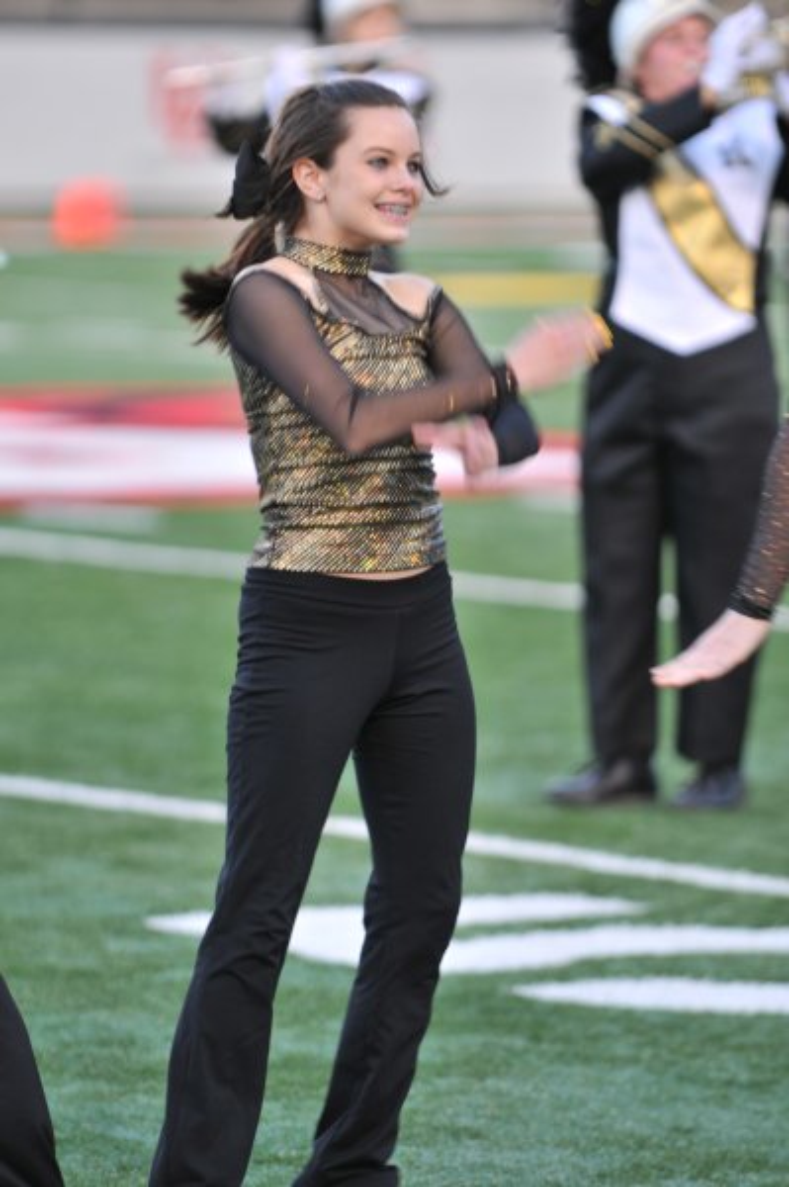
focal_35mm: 300
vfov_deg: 6.9
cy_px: 594
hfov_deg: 4.6
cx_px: 394
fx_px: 9879
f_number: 2.8
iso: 200
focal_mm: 200
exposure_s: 1/160
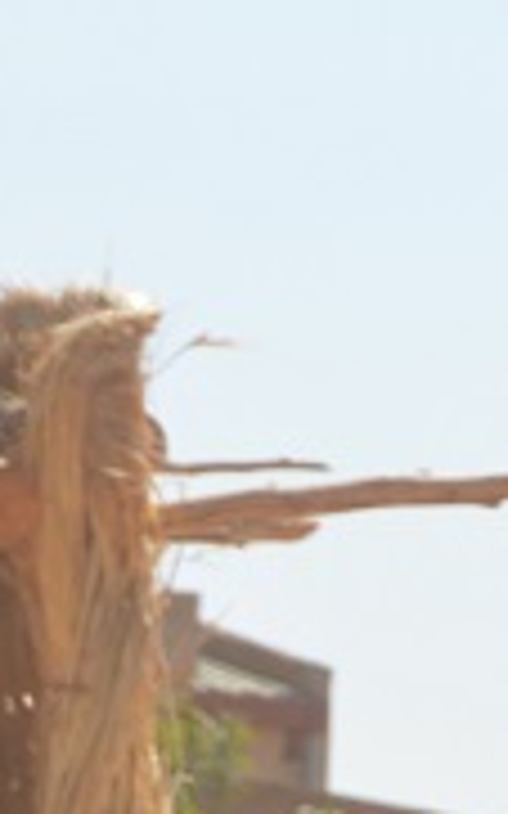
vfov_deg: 4.5
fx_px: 10305
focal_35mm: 465
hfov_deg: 2.8
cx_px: 1879
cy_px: 1133
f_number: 8
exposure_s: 1/200
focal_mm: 55
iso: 100
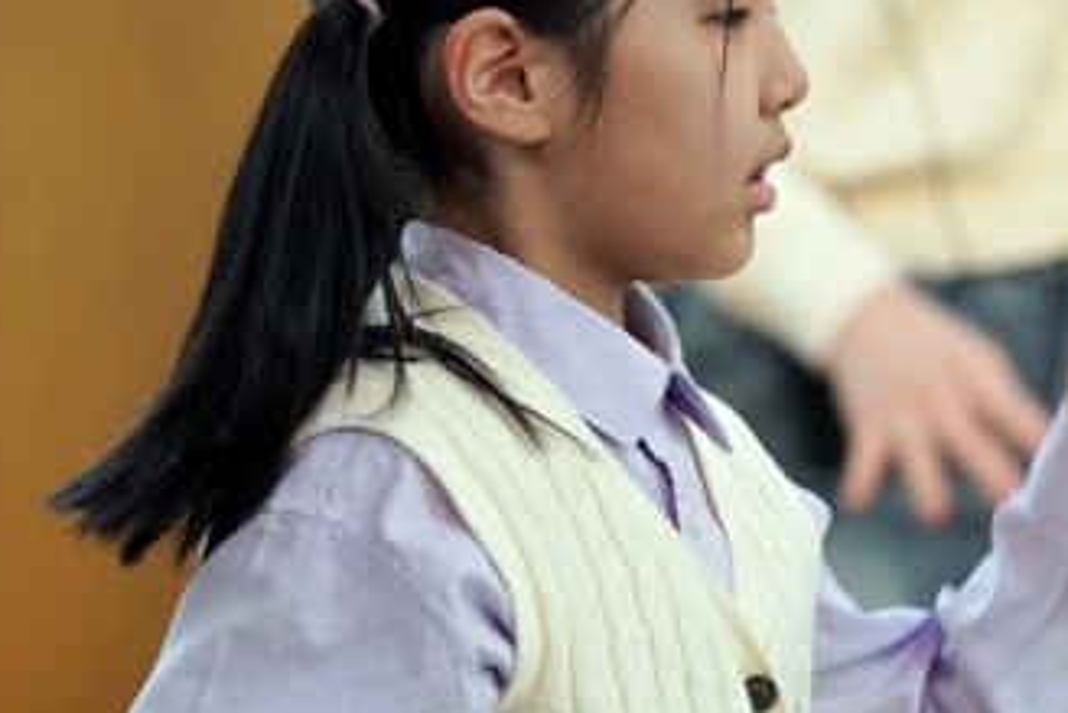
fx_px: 16293
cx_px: 1208
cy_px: 527
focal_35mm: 549
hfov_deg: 3.7
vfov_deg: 2.5
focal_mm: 200
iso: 1250
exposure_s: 1/250
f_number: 4
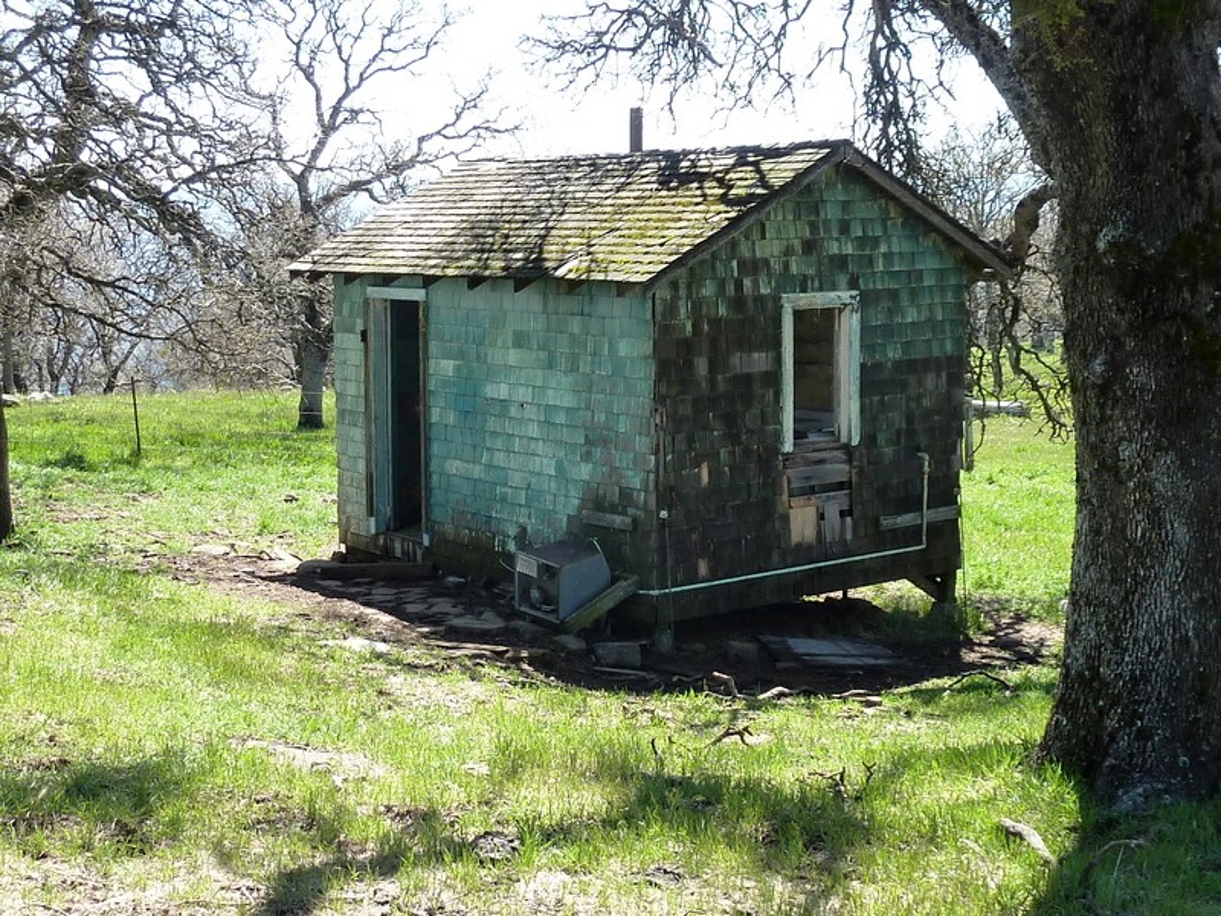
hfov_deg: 34.9
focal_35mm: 55
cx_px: 610
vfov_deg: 26.6
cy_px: 458
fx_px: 1940
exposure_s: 1/200
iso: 125
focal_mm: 5
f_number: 4
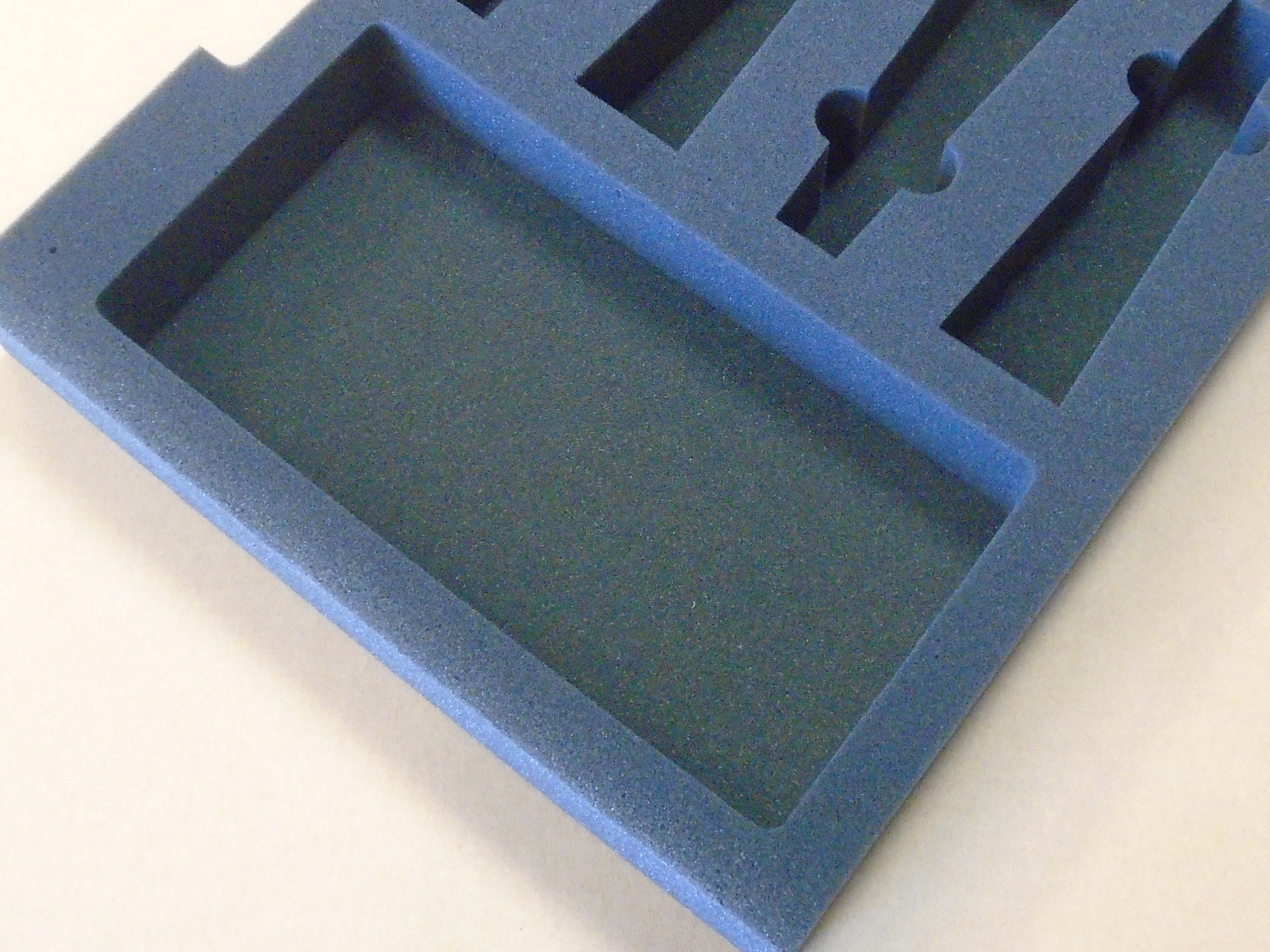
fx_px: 1798
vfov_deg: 29.4
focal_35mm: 49
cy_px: 303
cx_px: 697
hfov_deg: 38.9
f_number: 3.5
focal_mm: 5.5
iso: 800
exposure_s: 1/30
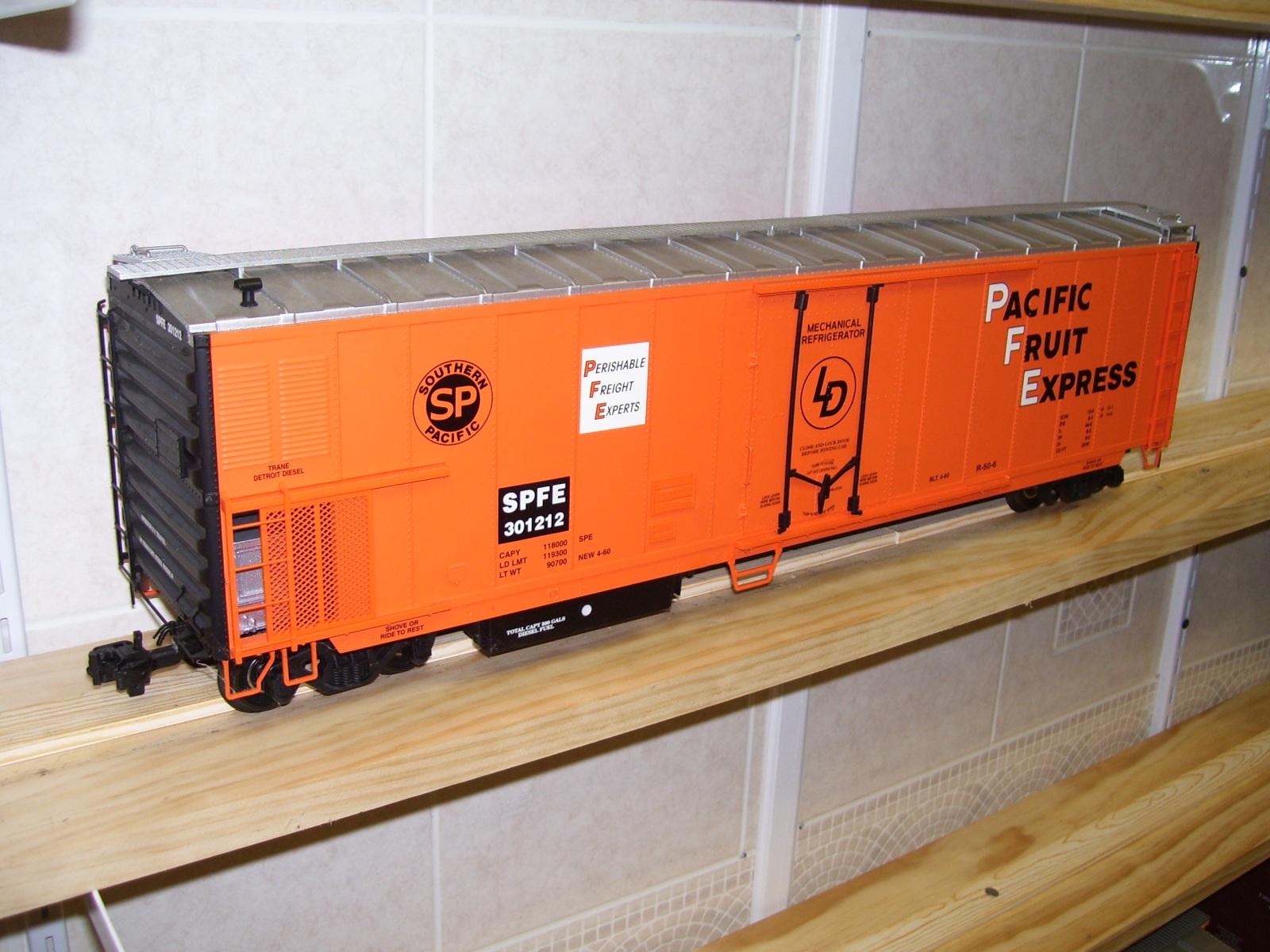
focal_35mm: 37
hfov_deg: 50.1
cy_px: 476
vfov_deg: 38.7
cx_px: 635
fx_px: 1357
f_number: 2.7
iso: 80
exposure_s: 1/60
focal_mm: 6
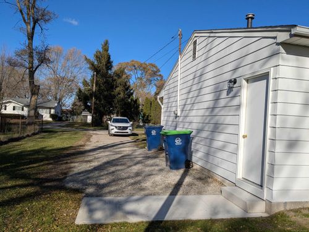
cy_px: 116
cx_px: 154
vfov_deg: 51.4
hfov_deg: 65.3
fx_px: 241
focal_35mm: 27
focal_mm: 4.38
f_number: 1.73
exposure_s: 1/7812
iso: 70
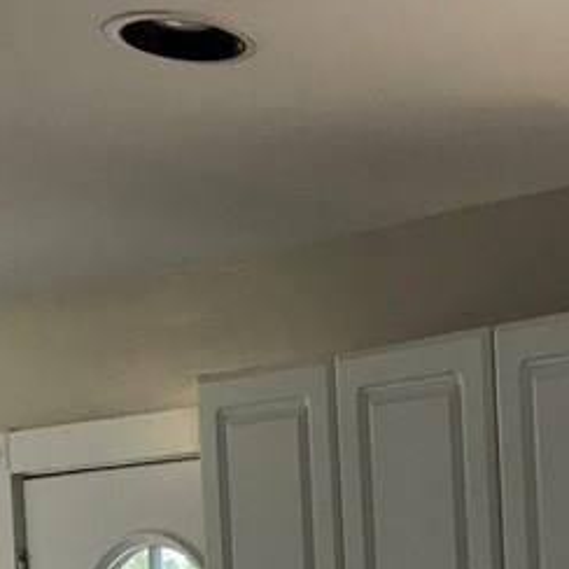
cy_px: 872
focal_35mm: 104
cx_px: 947
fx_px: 1934
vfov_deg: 15.4
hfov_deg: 15.0
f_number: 1.8
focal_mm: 3.99
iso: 32
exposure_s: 1/60
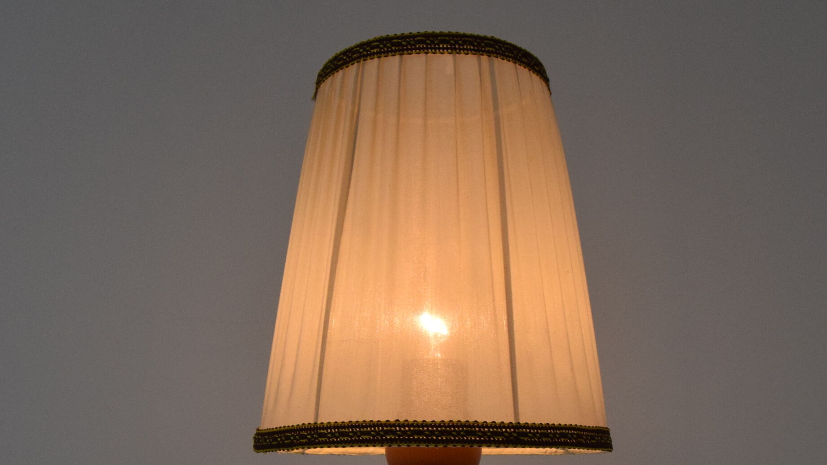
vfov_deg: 25.3
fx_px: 1009
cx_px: 435
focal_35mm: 46
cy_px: 407
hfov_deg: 44.6
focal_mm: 18
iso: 1600
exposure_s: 1/320
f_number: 9
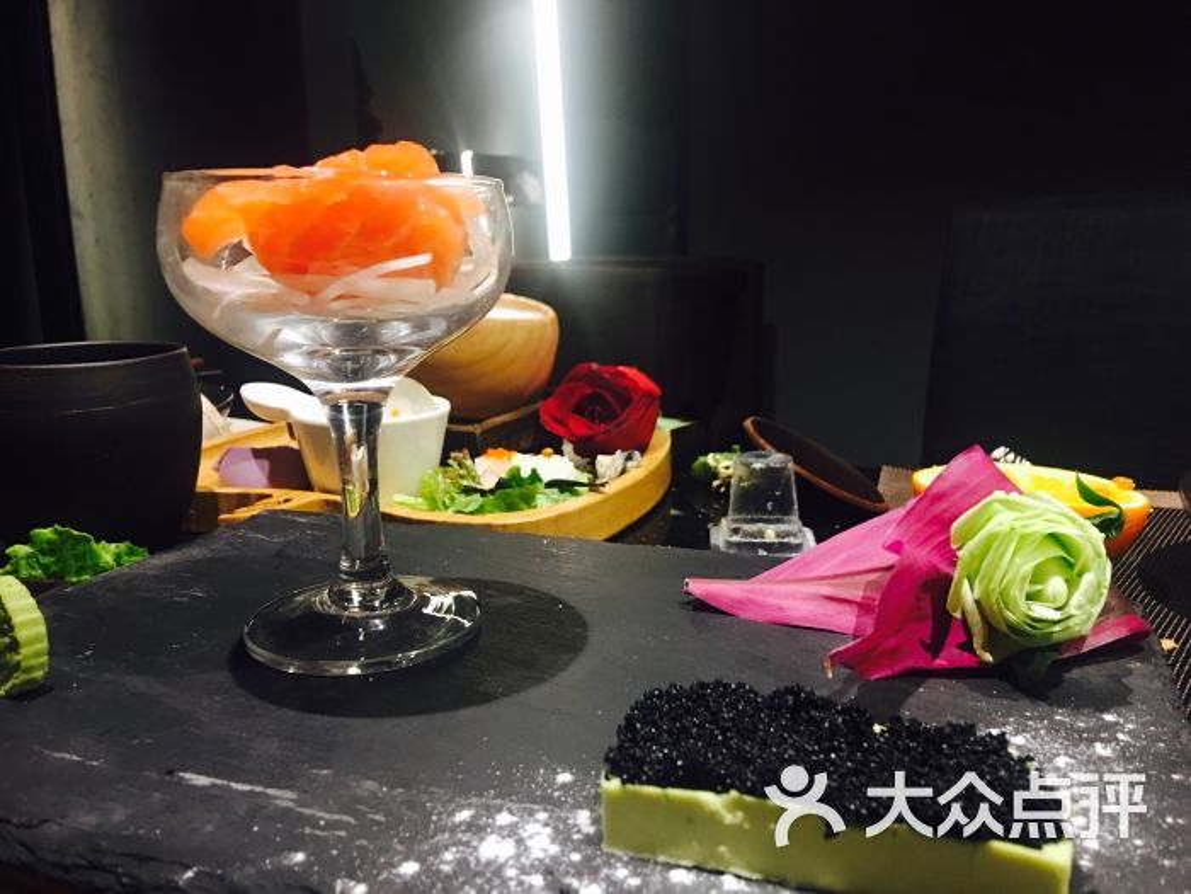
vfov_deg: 48.2
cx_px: 596
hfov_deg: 61.7
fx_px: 998
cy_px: 447
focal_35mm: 29
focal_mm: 4.15
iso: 100
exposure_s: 1/8
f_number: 2.2
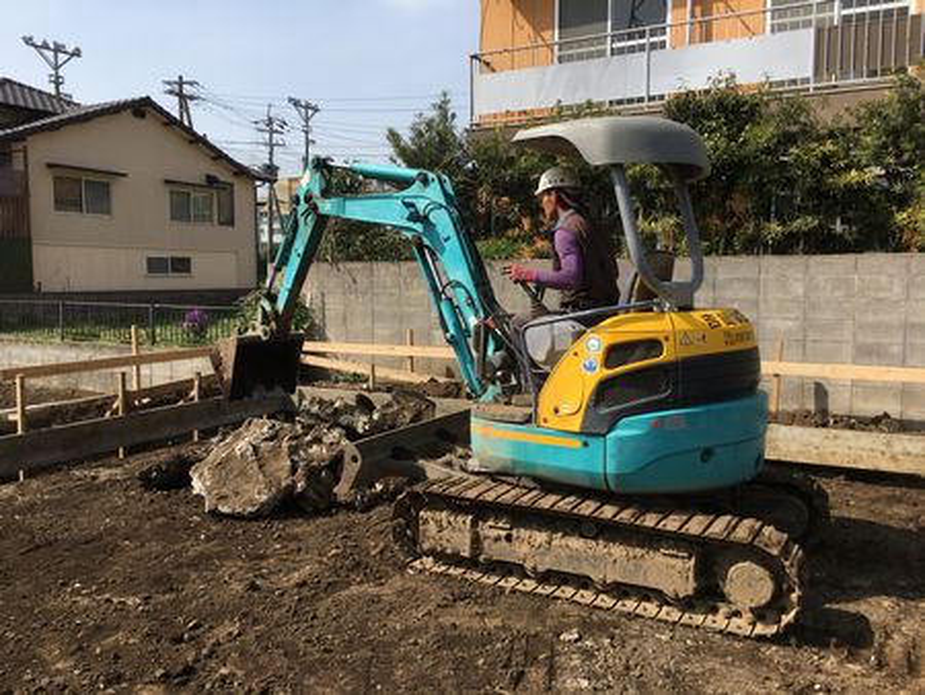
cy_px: 348
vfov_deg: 48.3
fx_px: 775
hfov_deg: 61.6
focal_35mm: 29
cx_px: 462
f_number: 2.2
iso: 25
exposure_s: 1/1282
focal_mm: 4.15
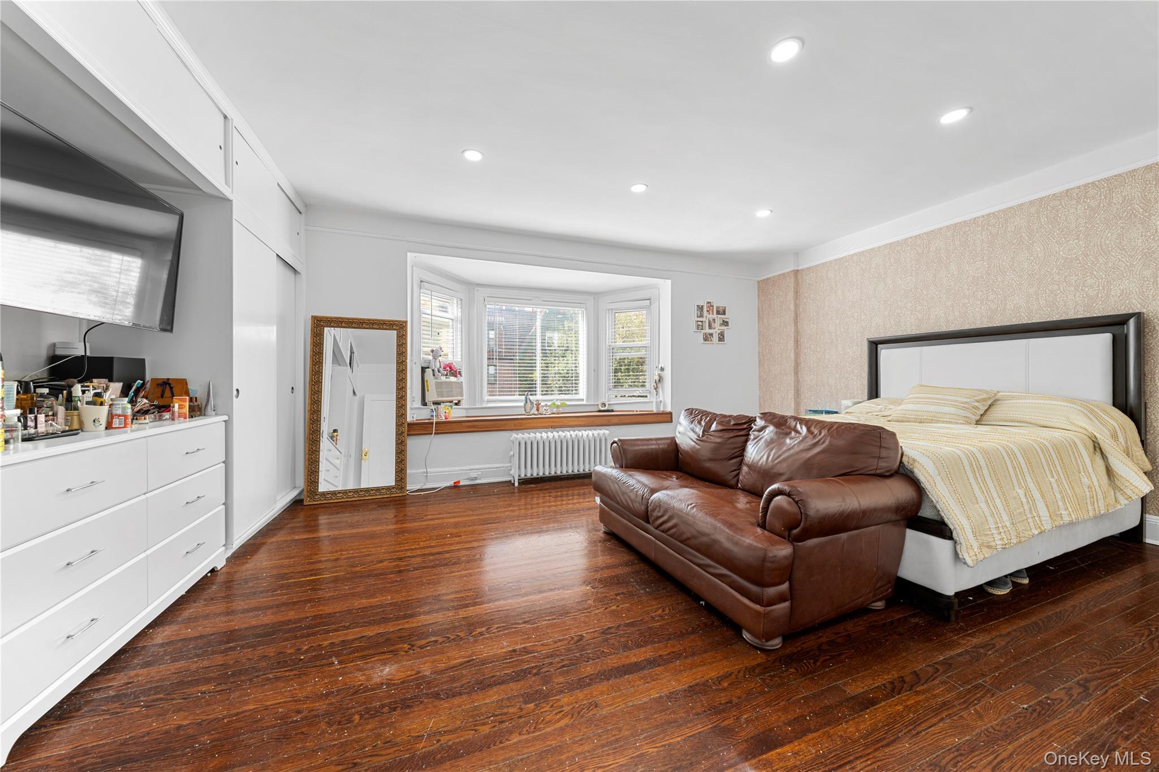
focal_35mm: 12
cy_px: 386
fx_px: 386
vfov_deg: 90.0
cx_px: 580
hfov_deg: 112.6
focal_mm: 12
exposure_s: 1.3
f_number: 8
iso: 100
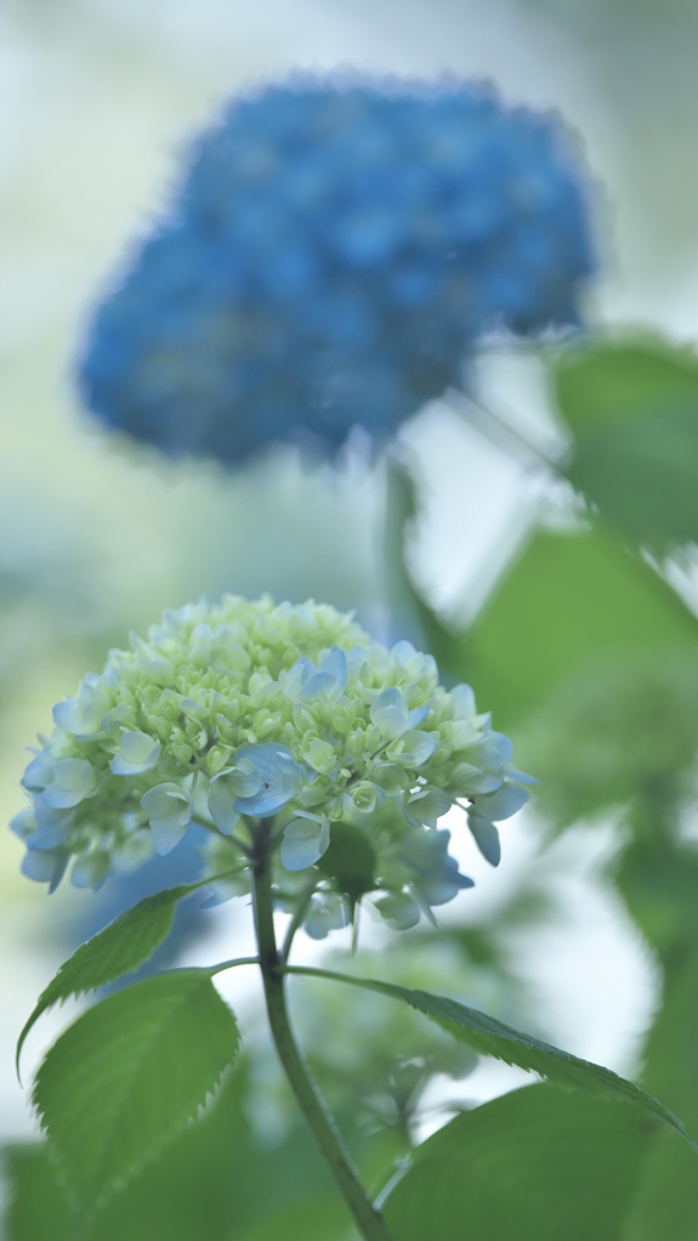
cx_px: 376
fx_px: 10363
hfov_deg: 3.9
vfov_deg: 6.9
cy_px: 620
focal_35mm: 315
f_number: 4
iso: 250
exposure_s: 1/400
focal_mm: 300
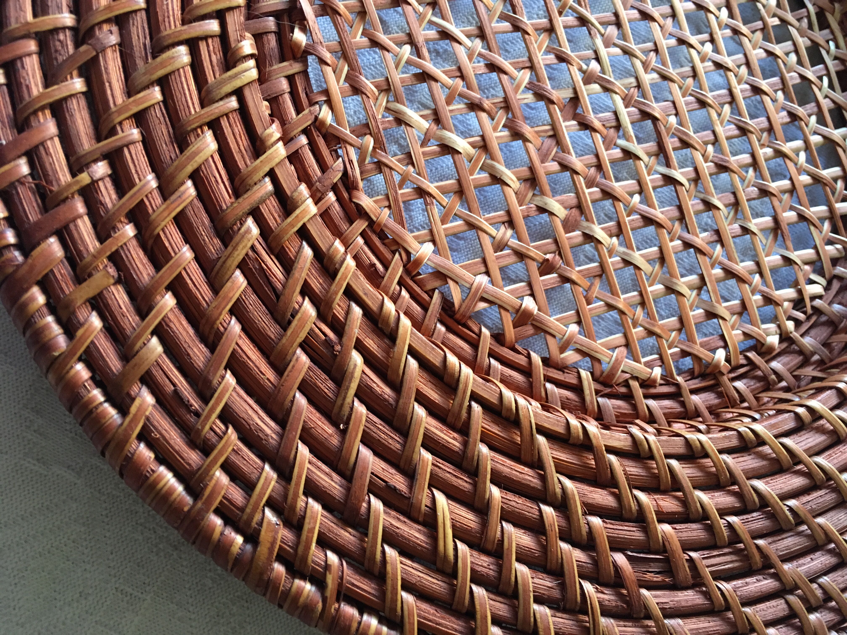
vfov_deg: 48.2
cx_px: 424
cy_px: 318
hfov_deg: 61.7
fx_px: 710
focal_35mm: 29
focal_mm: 4.15
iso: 160
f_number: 2.2
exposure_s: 1/33
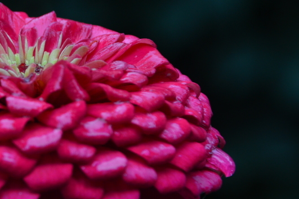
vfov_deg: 3.9
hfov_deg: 5.8
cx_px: 16
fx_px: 2929
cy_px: 145
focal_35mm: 353
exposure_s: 1/80
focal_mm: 122
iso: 400
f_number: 8
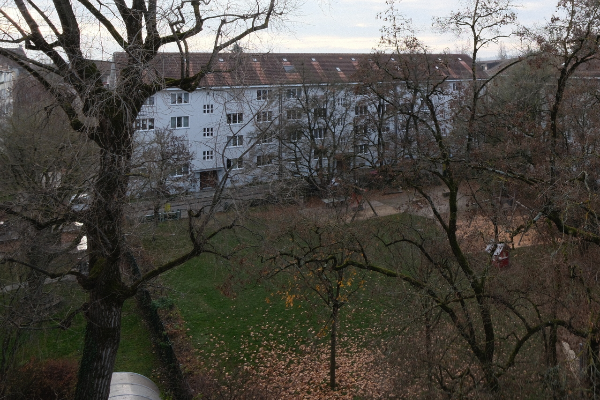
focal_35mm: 30
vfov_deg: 40.5
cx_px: 484
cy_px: 43
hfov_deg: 57.1
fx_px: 500
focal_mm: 10
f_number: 4.5
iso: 125
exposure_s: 1/140
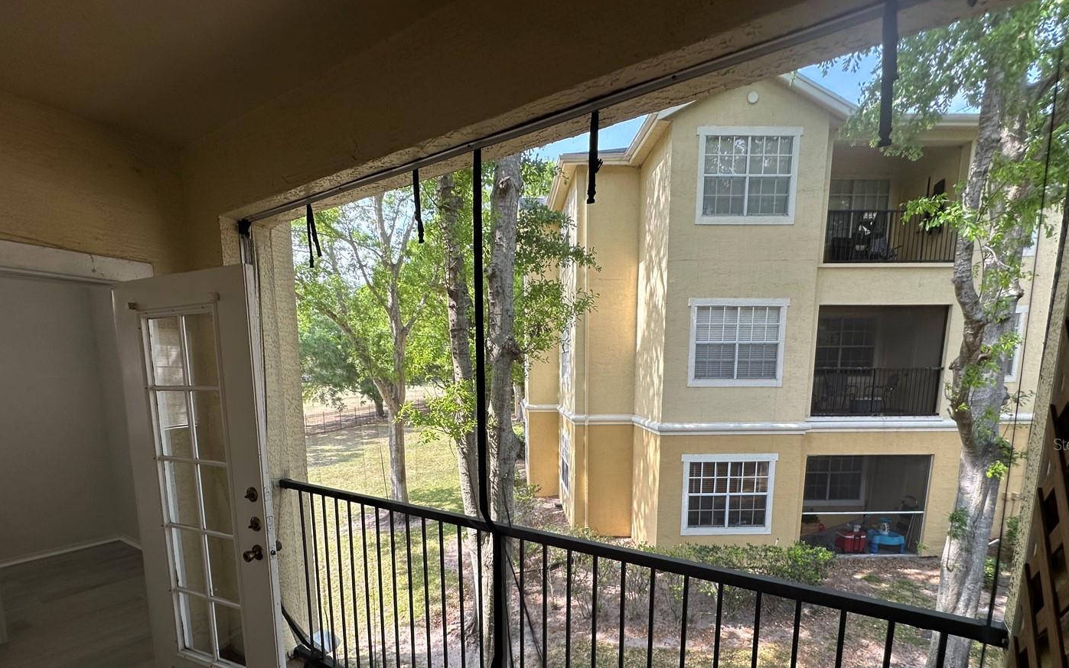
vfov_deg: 66.2
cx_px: 513
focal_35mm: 17
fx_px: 495
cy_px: 444
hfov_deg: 94.3
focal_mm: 2.22
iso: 40
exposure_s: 1/202
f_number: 2.2
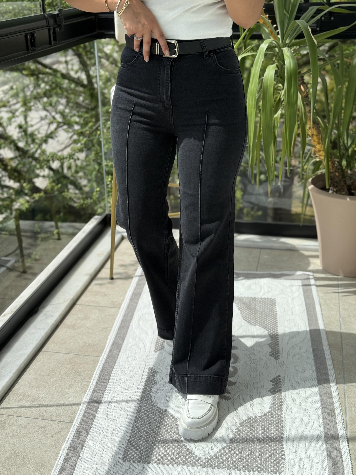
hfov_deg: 30.3
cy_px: 238
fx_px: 658
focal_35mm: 48
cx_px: 178
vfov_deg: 39.7
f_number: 1.78
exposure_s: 1/939
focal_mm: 6.76
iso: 64
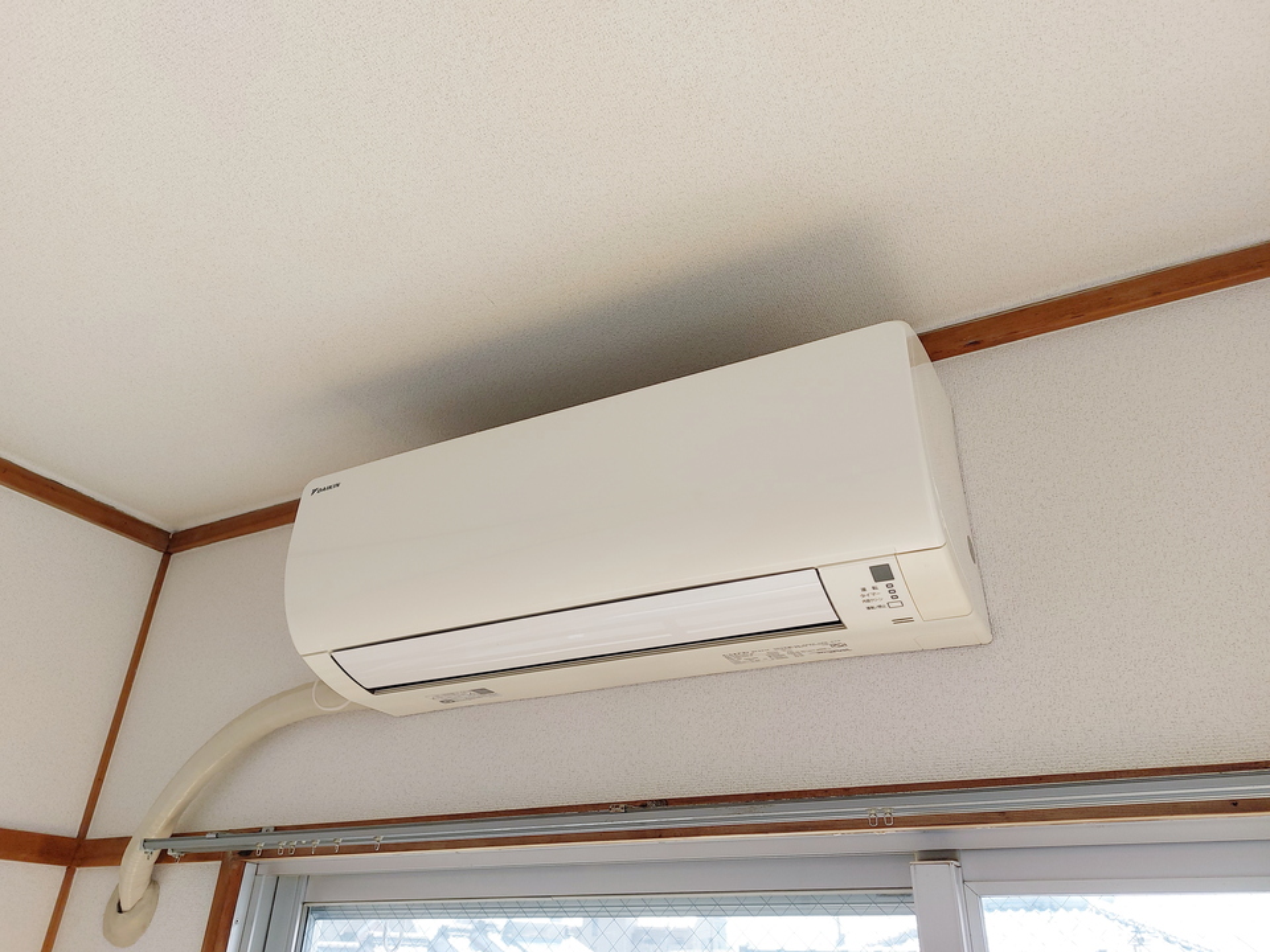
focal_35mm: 24
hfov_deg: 71.6
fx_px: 881
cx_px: 635
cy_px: 476
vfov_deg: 56.8
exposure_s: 1/154
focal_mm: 5.23
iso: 25
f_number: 1.8
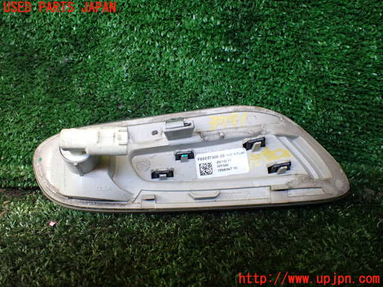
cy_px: 144
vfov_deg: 46.8
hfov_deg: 60.0
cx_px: 192
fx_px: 332
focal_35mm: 30
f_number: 2.3
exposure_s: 1/125
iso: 250
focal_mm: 5.4
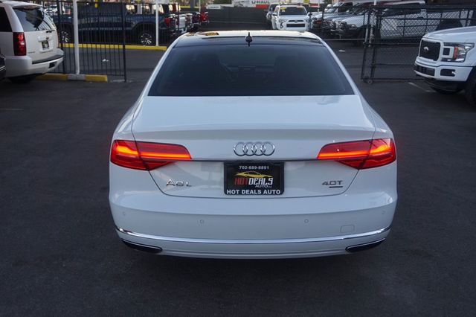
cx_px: 238
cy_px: 158
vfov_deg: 39.9
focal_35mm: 33
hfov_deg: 57.2
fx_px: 436
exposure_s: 1/160
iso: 200
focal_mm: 22
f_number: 4
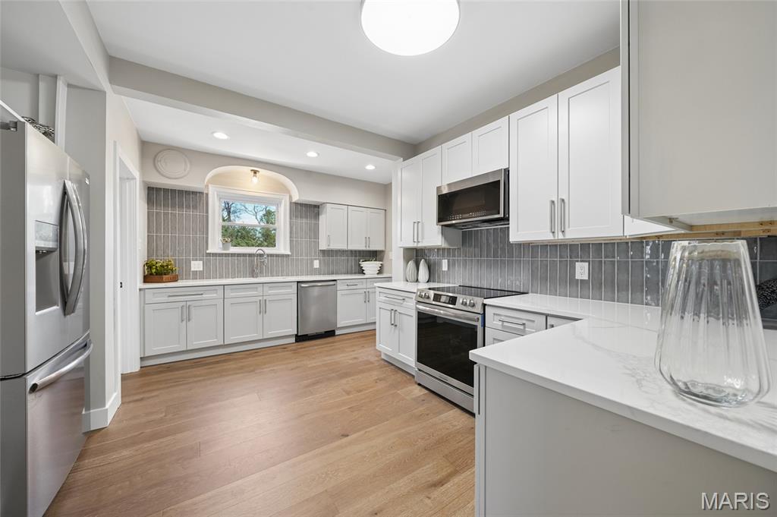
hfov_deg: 108.4
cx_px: 388
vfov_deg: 85.3
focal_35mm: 13
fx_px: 280
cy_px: 258
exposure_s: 1/25
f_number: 8
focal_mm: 13
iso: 400
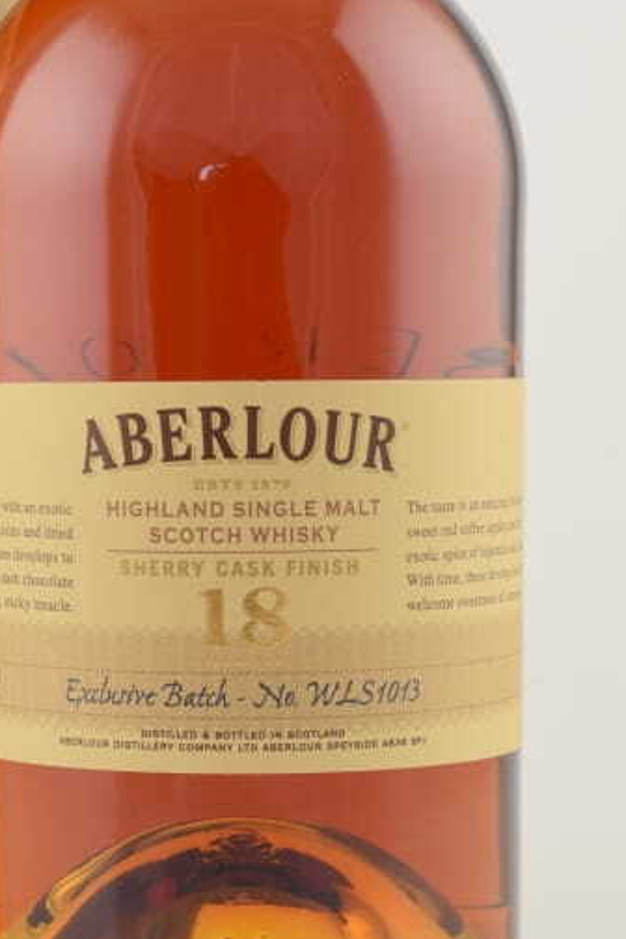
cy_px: 222
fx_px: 3182
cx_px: 33
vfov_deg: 16.7
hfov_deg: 11.2
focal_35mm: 122
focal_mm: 40
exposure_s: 1/15
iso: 100
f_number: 10
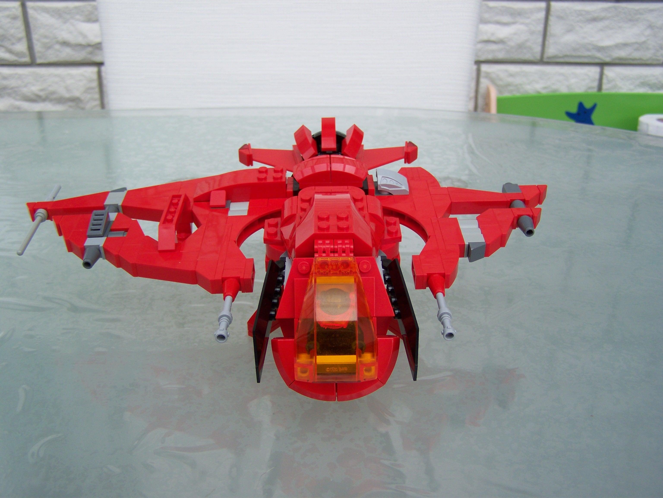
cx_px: 332
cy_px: 249
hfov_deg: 49.0
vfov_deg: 37.7
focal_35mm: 38
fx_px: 728
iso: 64
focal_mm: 6.3
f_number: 2.8
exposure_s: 1/320
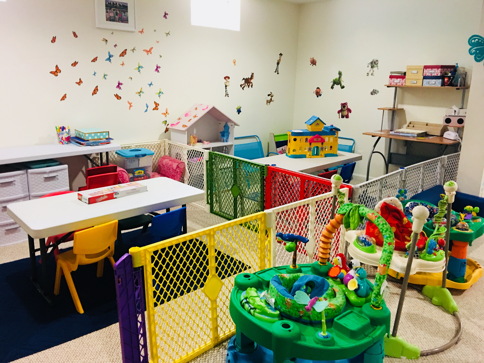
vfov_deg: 48.2
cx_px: 242
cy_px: 182
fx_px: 405
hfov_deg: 61.7
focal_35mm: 29
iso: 100
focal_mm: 4.15
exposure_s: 1/10
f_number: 2.2
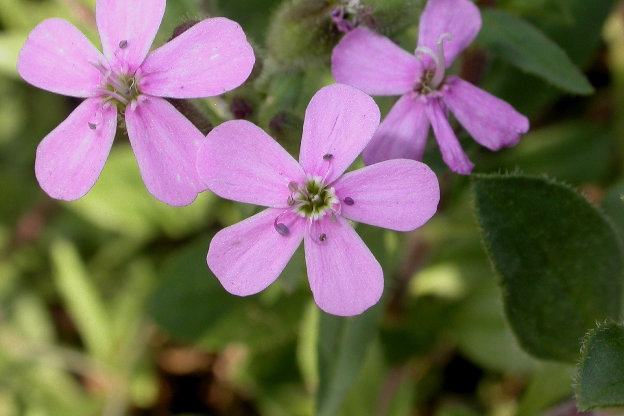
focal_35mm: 100
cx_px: 346
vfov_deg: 13.7
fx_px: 1733
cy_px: 183
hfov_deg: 20.4
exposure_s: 1/68.3
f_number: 7
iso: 100
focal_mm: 16
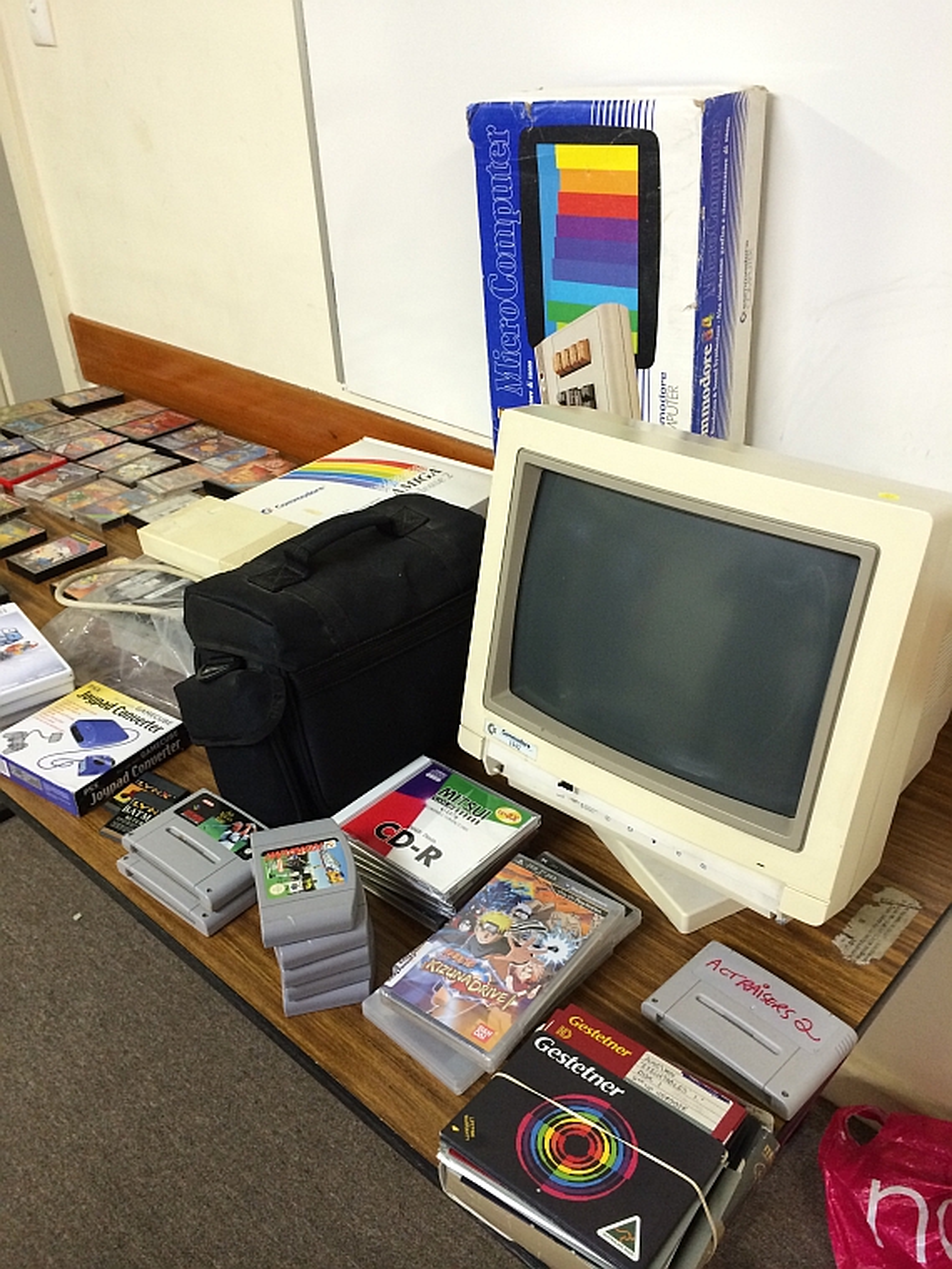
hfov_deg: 46.8
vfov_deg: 60.0
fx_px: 1100
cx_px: 476
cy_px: 634
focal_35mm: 30
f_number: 2.2
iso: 160
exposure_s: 1/33
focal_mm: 4.12
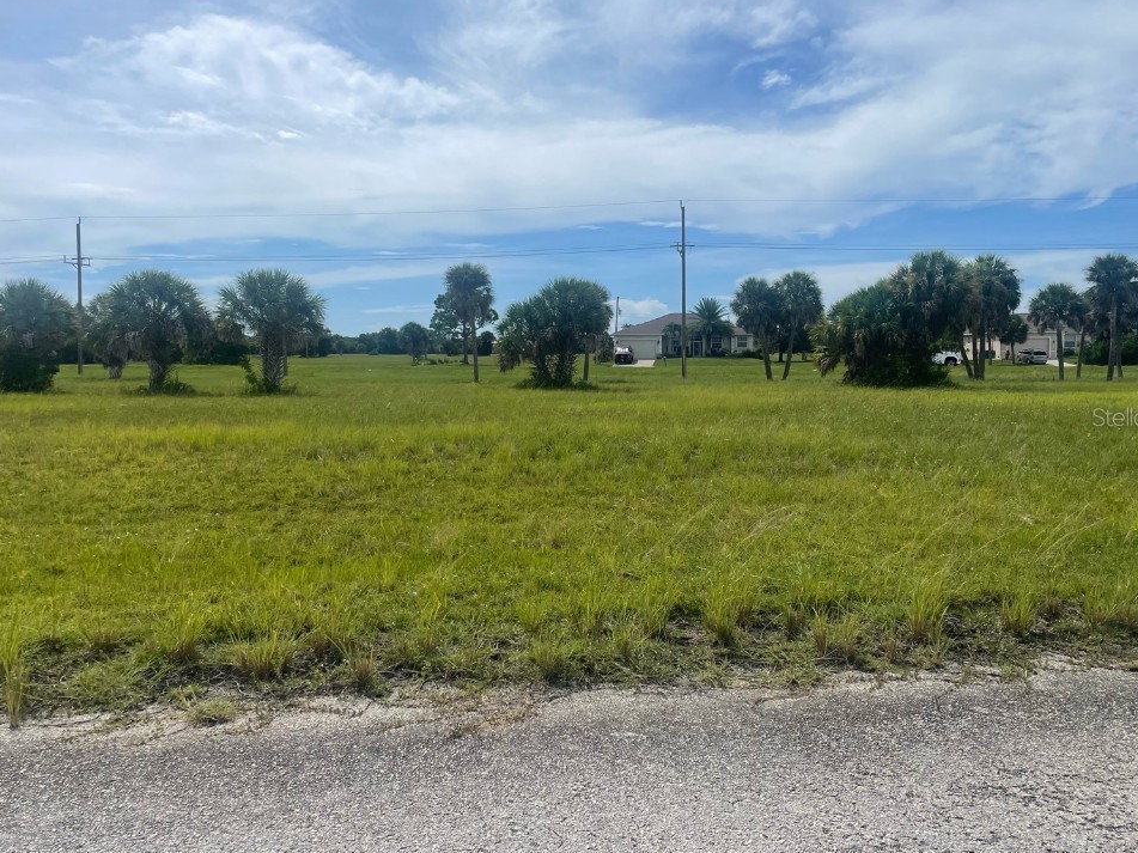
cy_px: 416
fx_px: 920
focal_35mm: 28
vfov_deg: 49.7
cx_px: 592
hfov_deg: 63.4
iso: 32
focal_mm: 4.2
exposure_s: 1/6494
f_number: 1.6
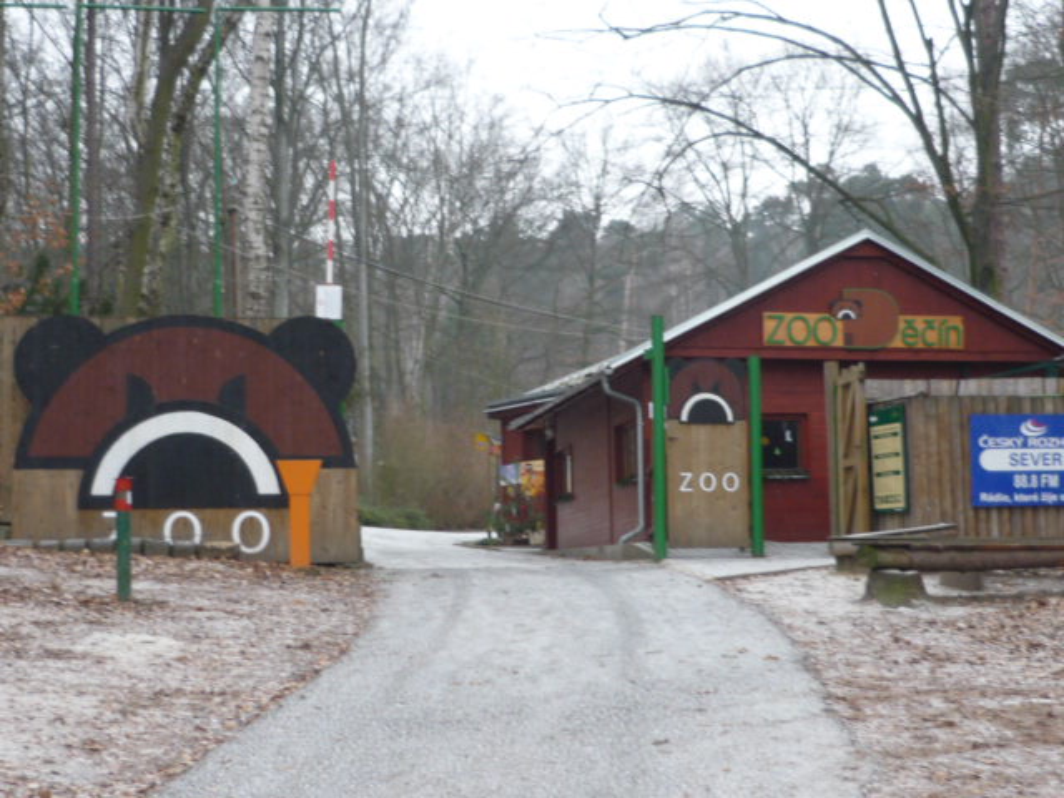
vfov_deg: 25.2
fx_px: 1783
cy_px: 399
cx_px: 532
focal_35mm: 58
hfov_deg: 33.2
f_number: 2.9
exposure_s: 1/30
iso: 100
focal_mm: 6
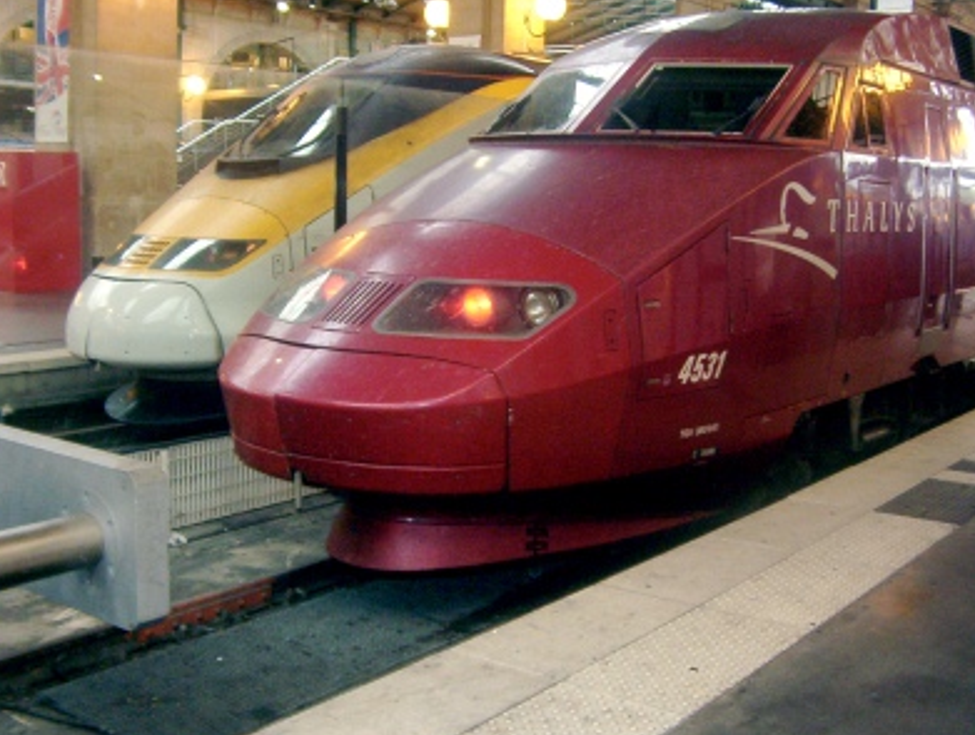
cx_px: 517
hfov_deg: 45.7
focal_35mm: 41
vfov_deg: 35.2
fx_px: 1157
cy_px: 344
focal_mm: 5.54
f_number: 2.76
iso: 140
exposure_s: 1/30
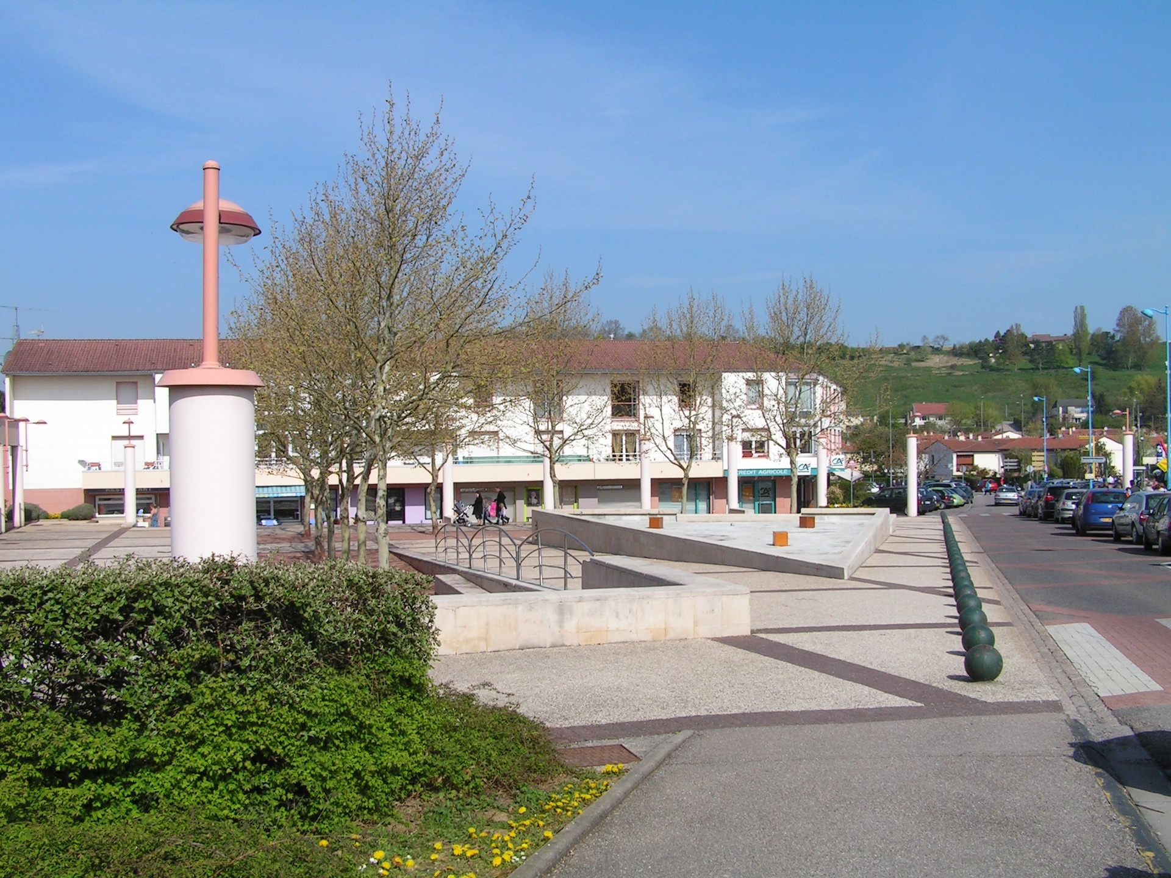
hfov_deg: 49.0
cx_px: 586
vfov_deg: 37.7
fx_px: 1285
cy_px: 439
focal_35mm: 38
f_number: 5.6
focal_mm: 6.3
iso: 50
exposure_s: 1/500
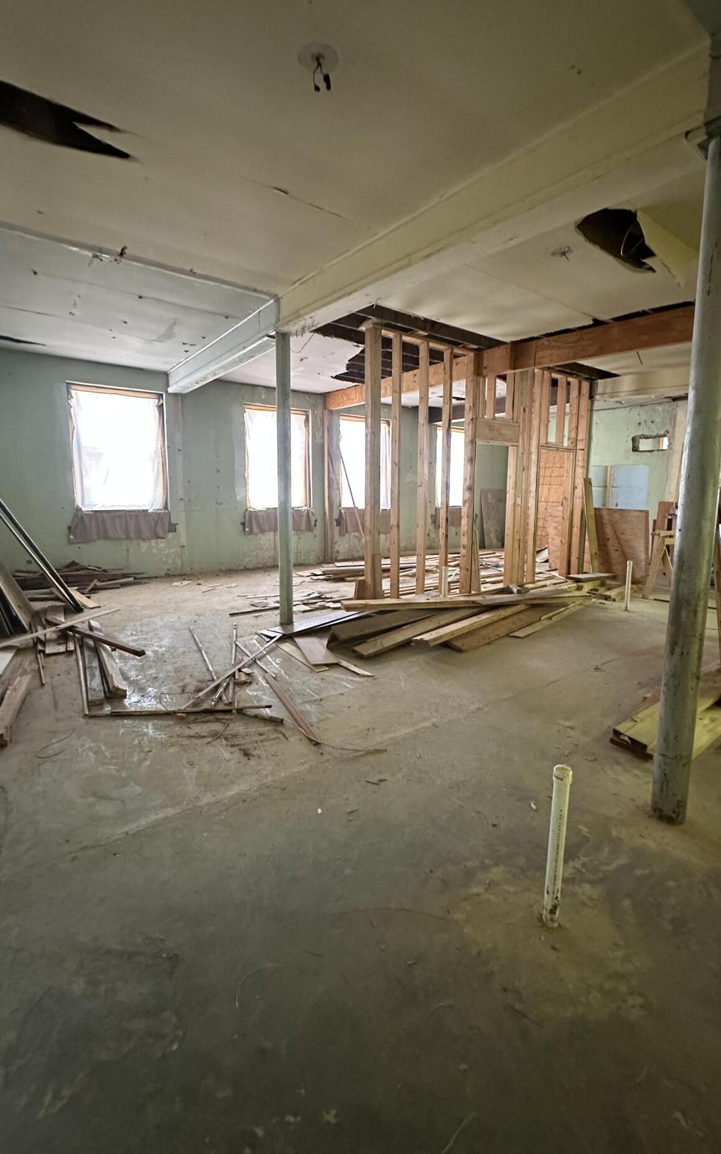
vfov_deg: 97.8
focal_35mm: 16
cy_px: 560
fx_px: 503
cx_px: 392
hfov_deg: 71.1
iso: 1000
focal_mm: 2.22
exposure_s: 1/60
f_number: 2.2
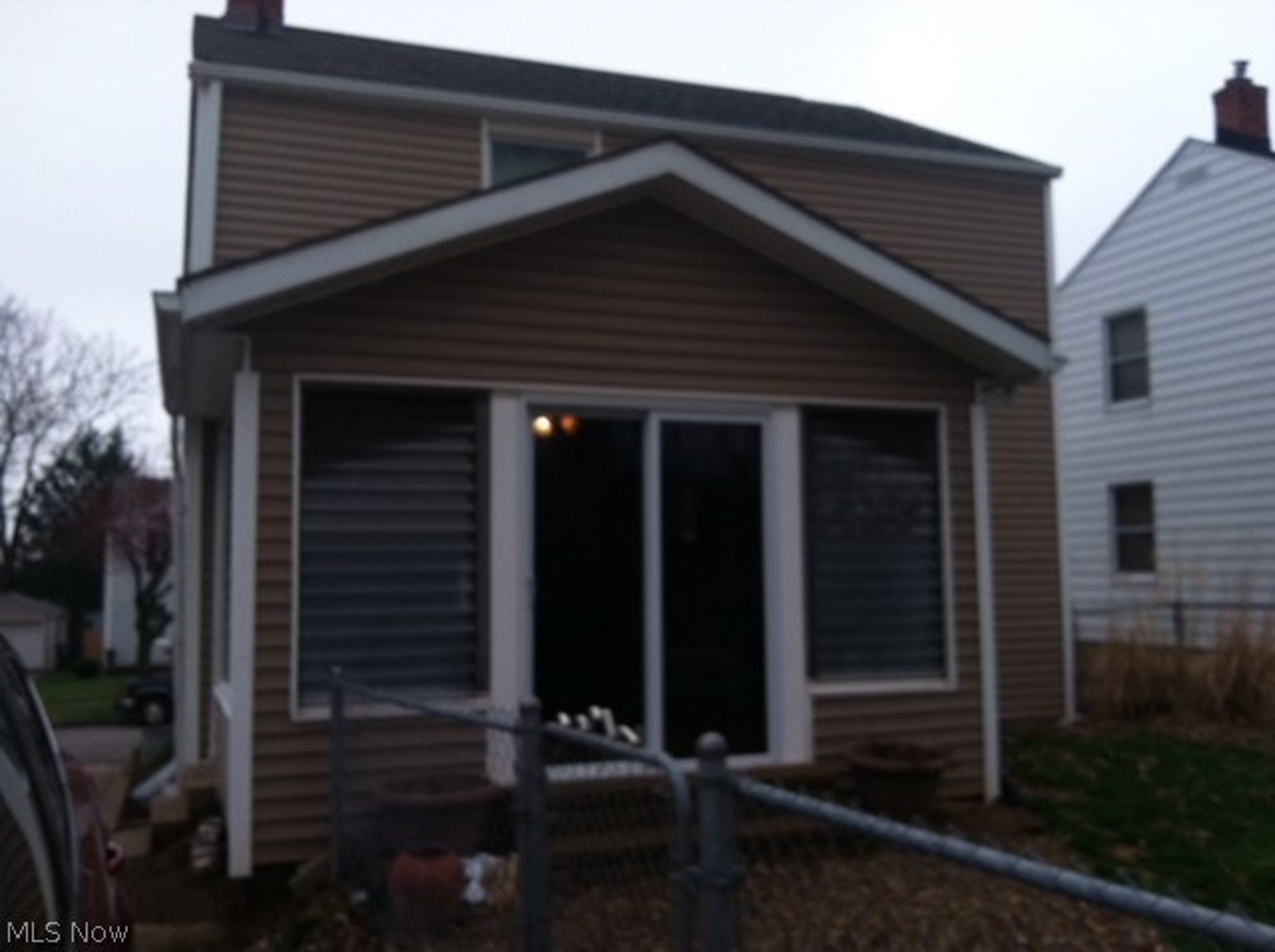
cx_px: 638
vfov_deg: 40.6
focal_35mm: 35
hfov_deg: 52.7
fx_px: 1287
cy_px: 476
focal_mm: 3.85
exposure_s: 1/213
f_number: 2.8
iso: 80
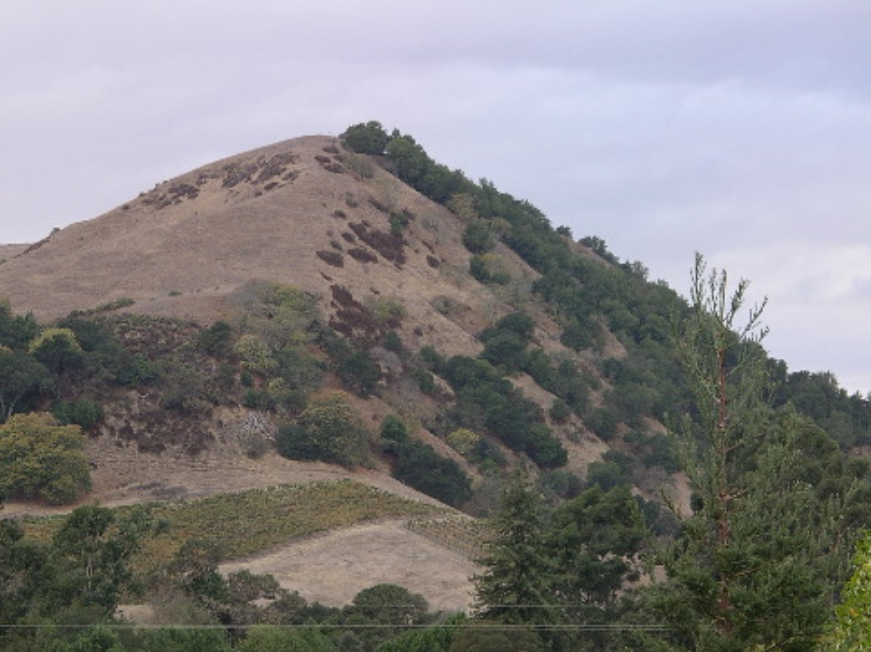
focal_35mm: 178
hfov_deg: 11.1
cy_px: 406
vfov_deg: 8.3
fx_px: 4477
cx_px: 356
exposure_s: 1/134
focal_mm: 27.8
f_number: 4.2
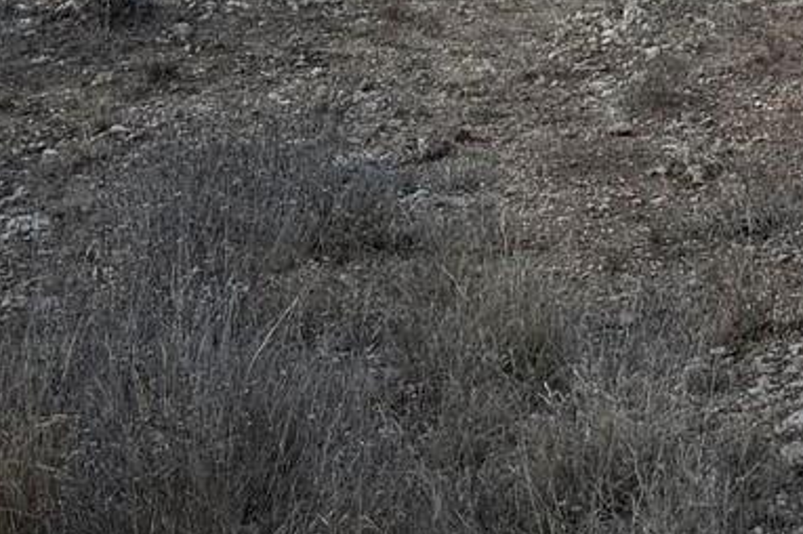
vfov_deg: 9.5
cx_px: 868
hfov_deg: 15.0
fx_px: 2986
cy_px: -532
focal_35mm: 134
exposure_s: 1/2053
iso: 80
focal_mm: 6.76
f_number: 1.78
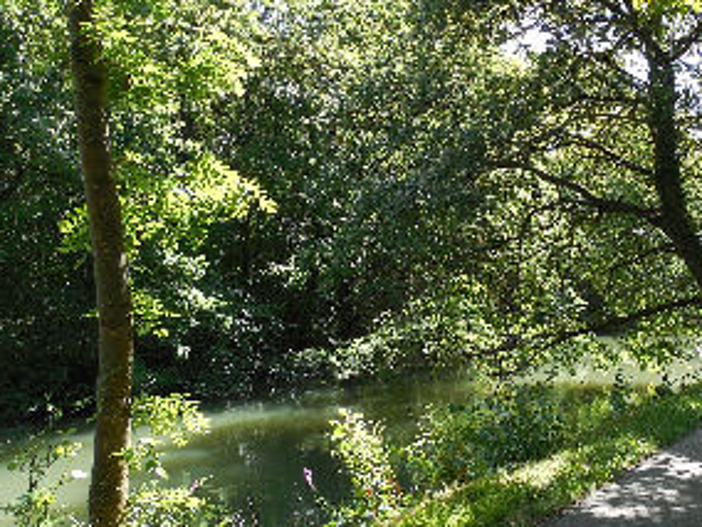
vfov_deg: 32.9
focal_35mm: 44
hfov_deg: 42.2
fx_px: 892
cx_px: 487
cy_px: 273
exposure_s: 1/160
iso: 125
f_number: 3.3
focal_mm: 4.5
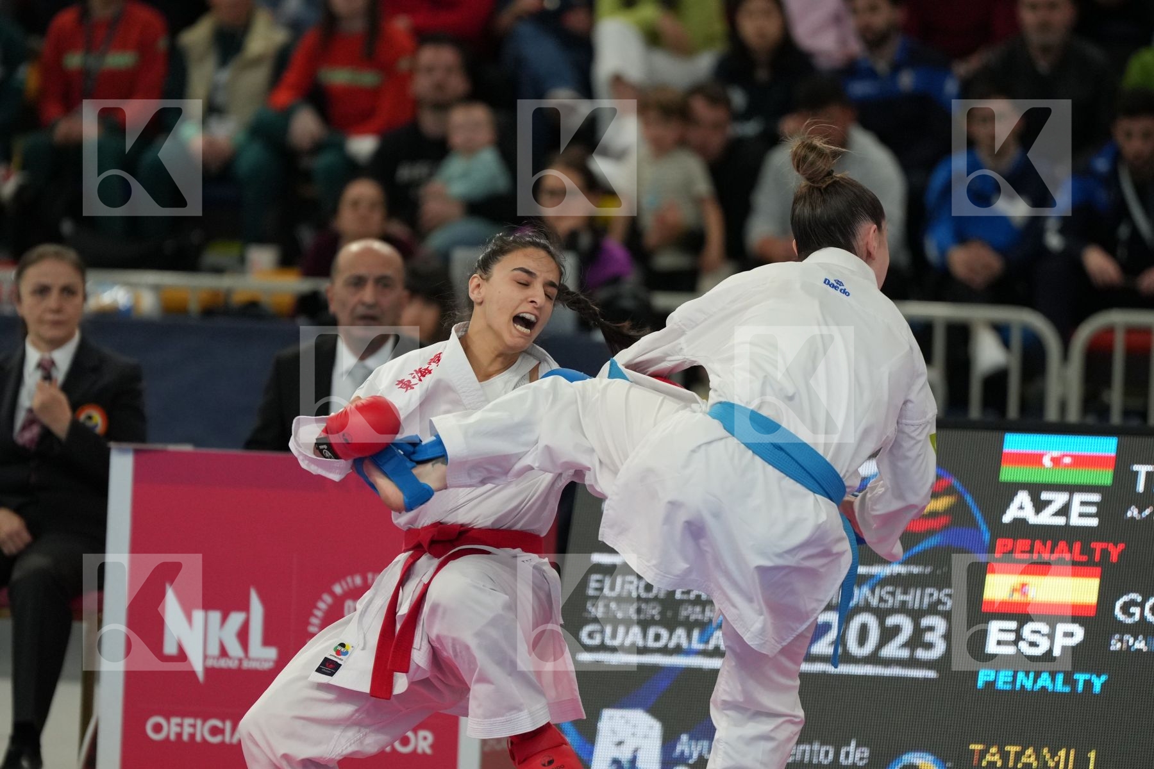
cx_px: 577
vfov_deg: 4.6
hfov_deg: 6.9
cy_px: 384
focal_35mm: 300
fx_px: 9616
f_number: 2.8
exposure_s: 1/1000
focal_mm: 200
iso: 1600
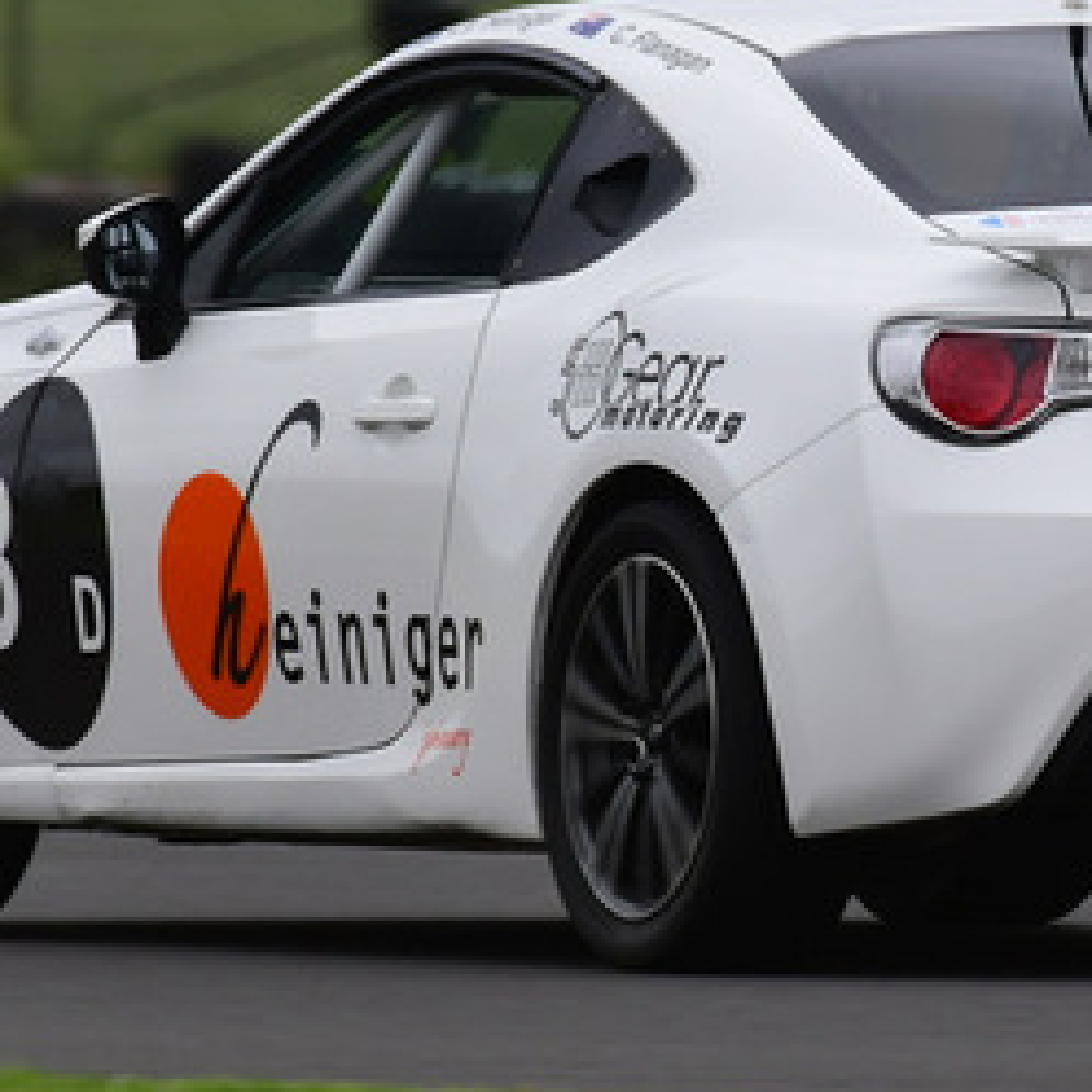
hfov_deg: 0.9
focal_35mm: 2046
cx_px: 930
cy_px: 276
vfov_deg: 0.9
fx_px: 73022
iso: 500
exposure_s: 1/640
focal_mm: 500
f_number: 10
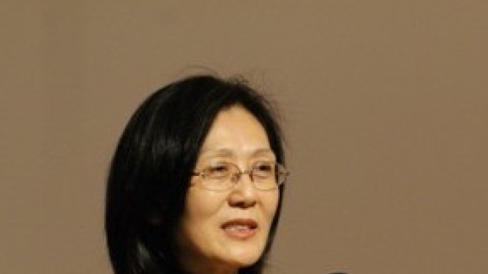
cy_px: 153
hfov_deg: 9.1
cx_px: 244
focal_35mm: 237
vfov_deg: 5.1
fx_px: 3066
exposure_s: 1/50
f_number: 5.6
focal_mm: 150
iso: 800
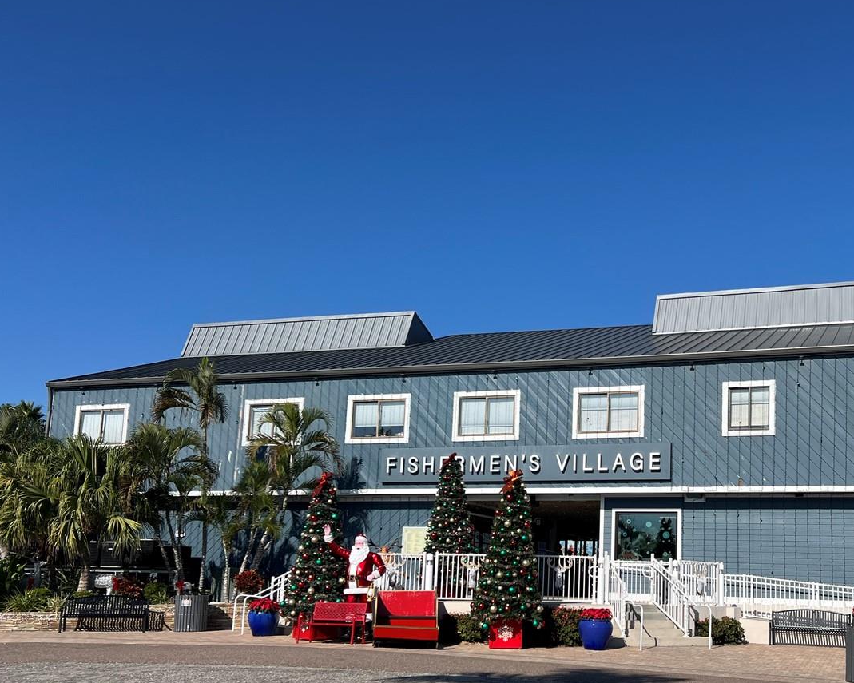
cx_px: 596
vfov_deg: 38.8
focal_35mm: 38
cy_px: 443
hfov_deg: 46.9
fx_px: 960
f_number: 1.5
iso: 50
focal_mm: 5.7
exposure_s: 1/6579
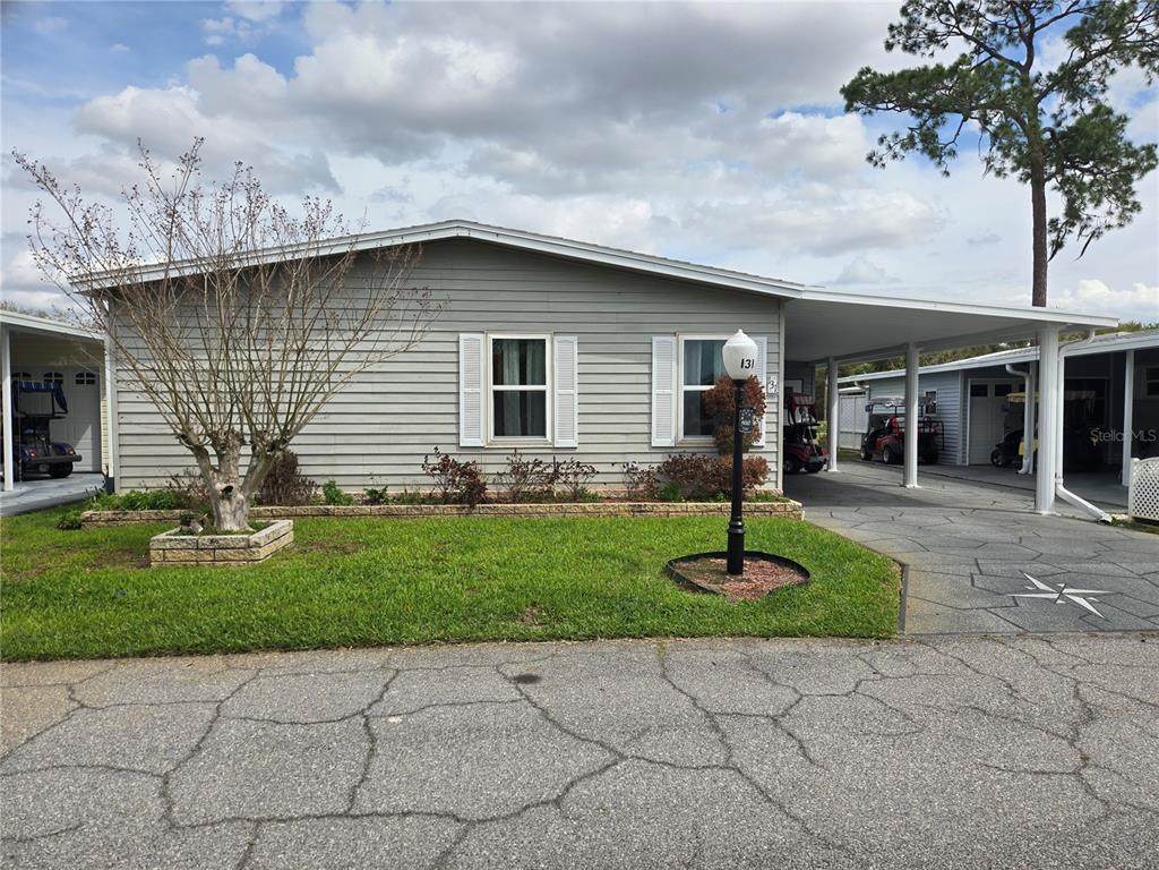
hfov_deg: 73.9
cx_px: 580
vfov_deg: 58.9
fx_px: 770
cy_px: 435
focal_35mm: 23
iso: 25
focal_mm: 5.4
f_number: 1.8
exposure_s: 1/2077
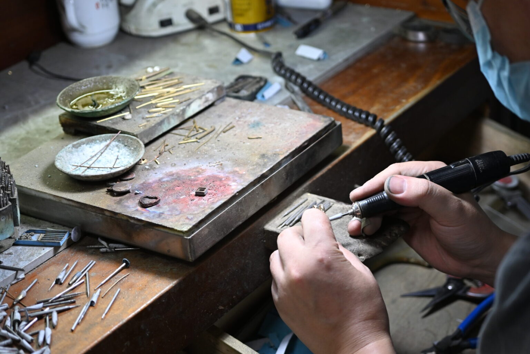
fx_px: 736
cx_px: 265
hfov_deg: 39.6
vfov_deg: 27.0
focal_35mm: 50
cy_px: 177
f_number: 3
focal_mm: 50
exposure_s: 1/125
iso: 400
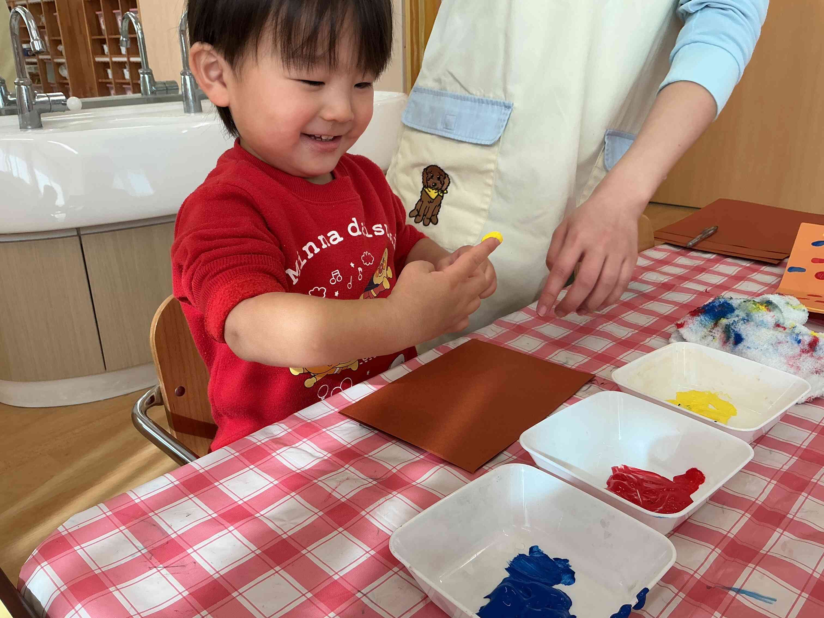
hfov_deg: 61.7
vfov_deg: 48.2
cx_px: 412
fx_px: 690
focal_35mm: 29
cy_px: 309
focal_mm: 3
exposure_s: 1/120
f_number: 1.8
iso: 20
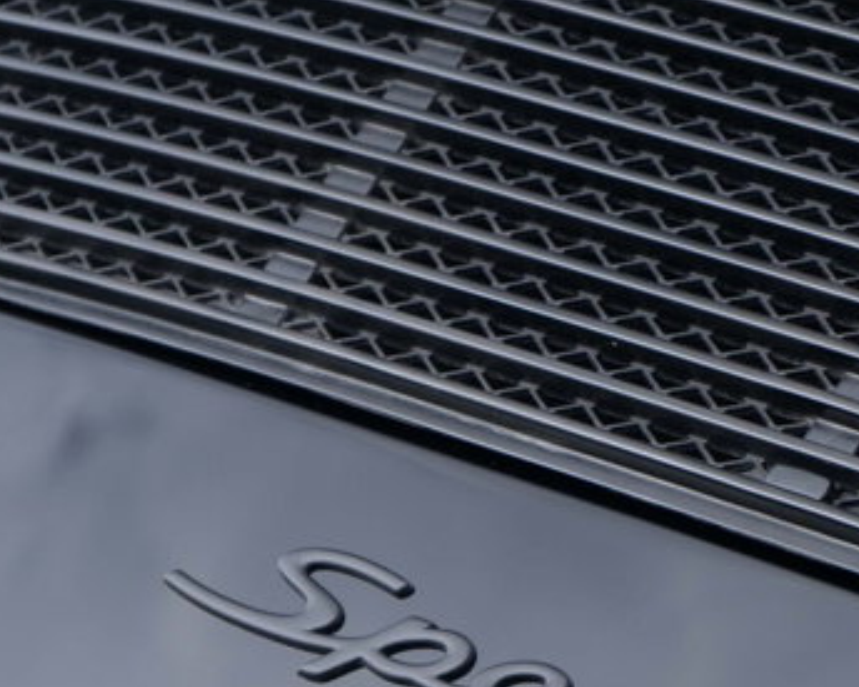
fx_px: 4753
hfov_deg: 10.3
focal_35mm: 187
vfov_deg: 8.2
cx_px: 767
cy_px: 666
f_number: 5.6
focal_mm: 67
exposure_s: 1/50
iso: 80
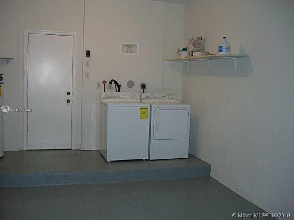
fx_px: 323
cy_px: 110
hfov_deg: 49.0
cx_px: 147
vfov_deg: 37.7
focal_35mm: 38
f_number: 2.8
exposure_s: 1/60
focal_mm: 7.9
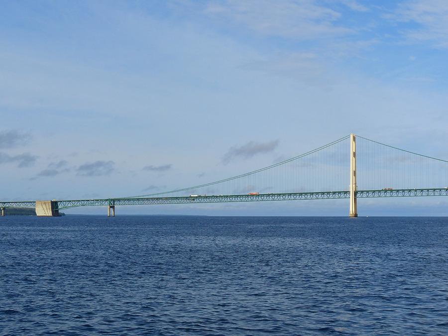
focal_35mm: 72
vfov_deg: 20.4
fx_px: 932
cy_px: 168
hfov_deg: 27.0
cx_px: 224
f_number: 5
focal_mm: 13
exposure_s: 1/1300
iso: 100
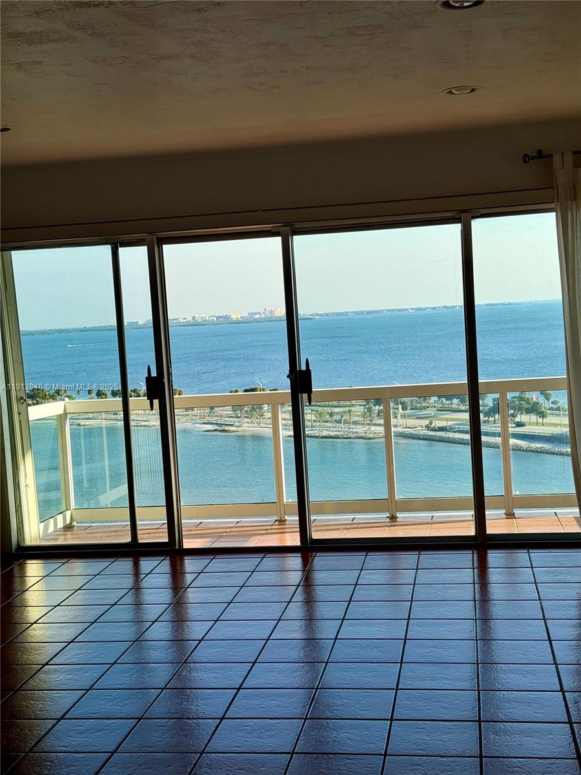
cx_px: 290
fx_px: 1074
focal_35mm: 48
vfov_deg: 39.7
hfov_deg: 30.3
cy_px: 388
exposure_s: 1/1724
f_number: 1.78
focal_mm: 6.76
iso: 64
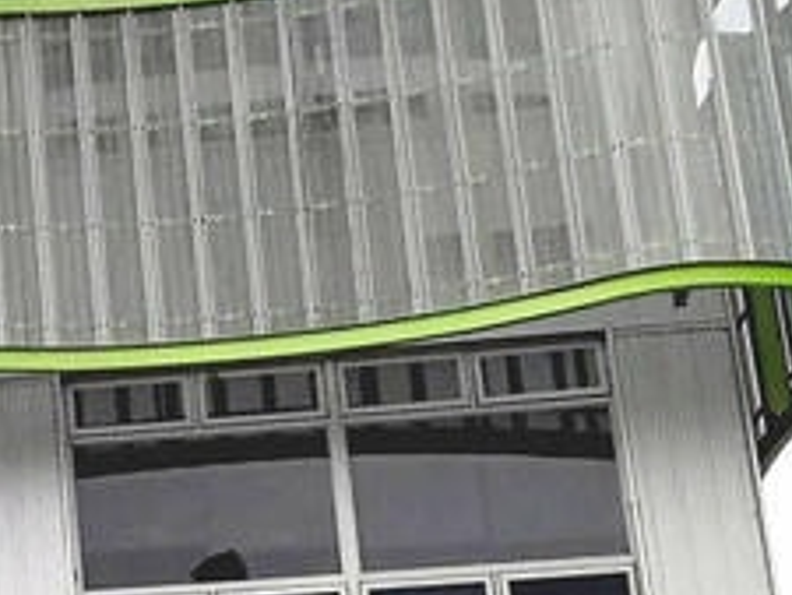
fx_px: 3296
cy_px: 194
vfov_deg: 10.3
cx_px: -655
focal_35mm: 144
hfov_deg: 12.5
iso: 50
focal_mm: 3.95
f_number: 1.6
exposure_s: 1/1387
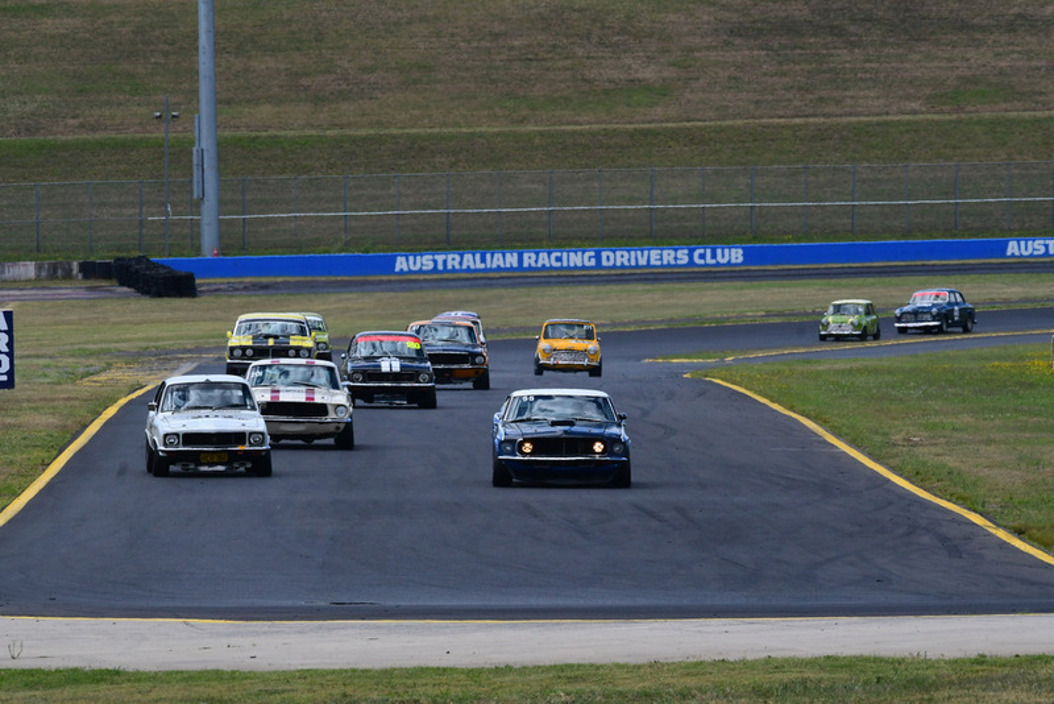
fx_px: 14058
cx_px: 527
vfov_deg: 2.9
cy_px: 352
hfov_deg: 4.3
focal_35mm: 480
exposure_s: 1/640
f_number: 13
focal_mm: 320
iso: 640
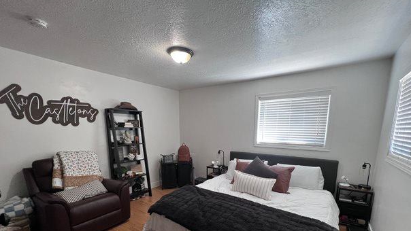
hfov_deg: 102.9
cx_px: 217
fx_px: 164
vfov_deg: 68.1
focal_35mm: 15
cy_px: 158
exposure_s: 1/60
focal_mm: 1.57
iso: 250
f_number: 1.8
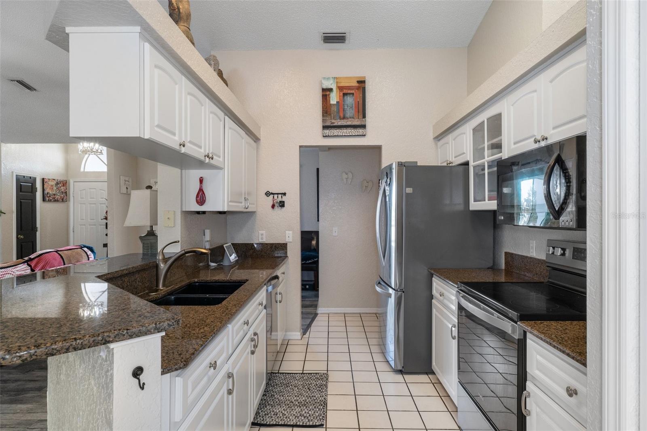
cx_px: 324
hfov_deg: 85.4
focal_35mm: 20
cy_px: 216
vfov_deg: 63.2
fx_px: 350
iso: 320
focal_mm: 13
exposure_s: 1/4
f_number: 8
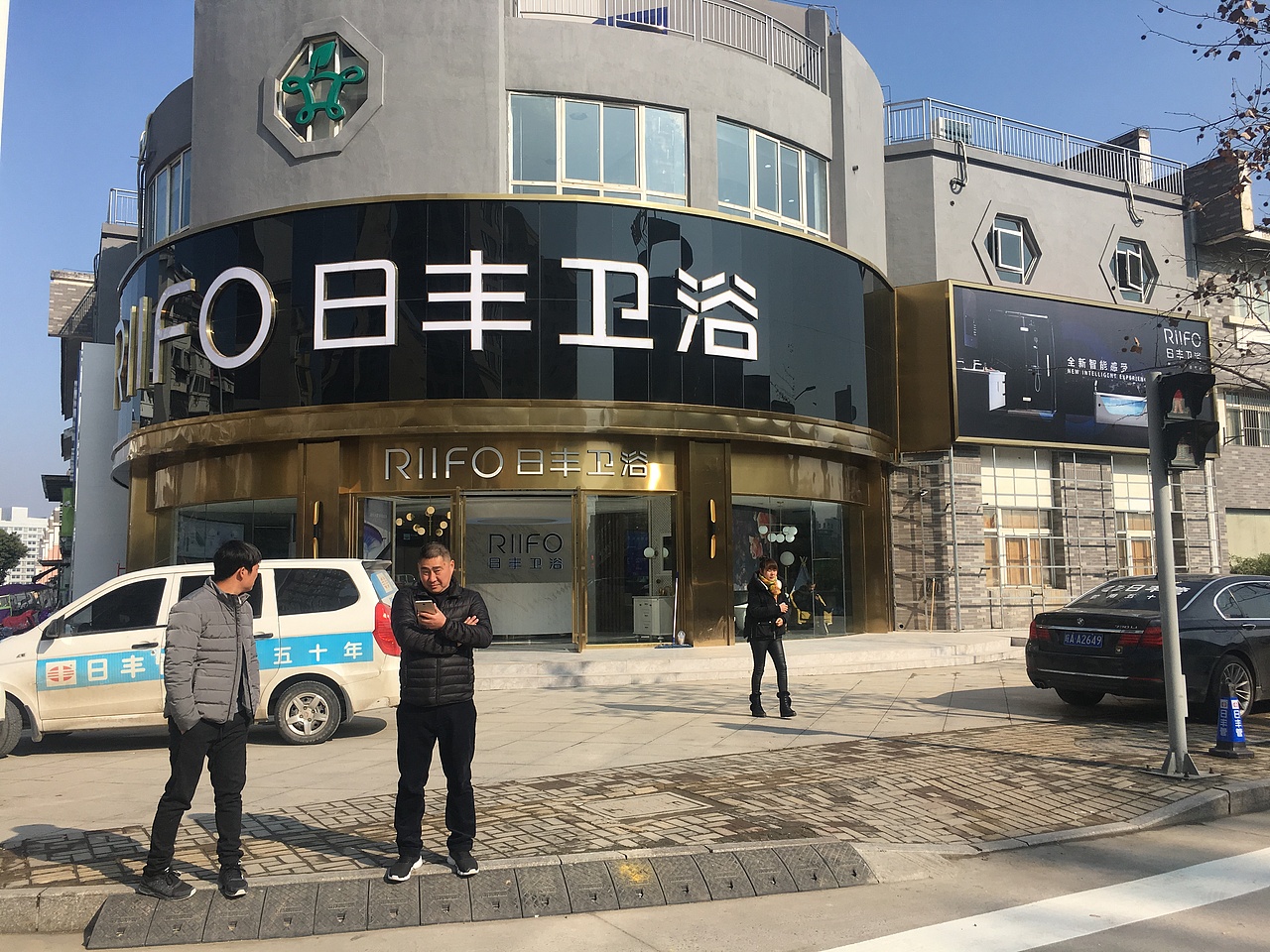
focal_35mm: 29
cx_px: 635
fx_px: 1064
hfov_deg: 61.7
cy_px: 476
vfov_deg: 48.2
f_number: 2.2
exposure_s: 1/1637
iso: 25
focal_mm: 4.15
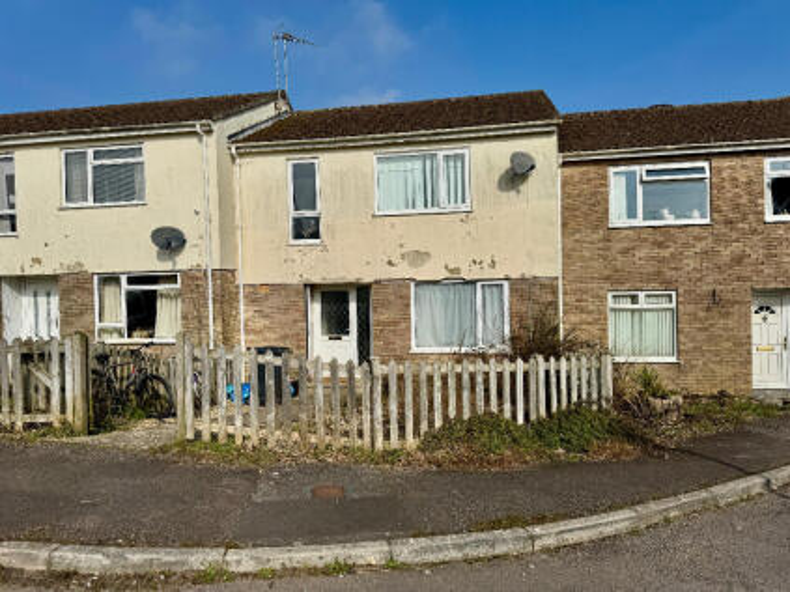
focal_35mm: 24
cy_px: 296
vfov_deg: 56.8
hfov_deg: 71.6
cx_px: 395
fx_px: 548
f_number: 1.78
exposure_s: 1/12346
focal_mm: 6.76
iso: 80
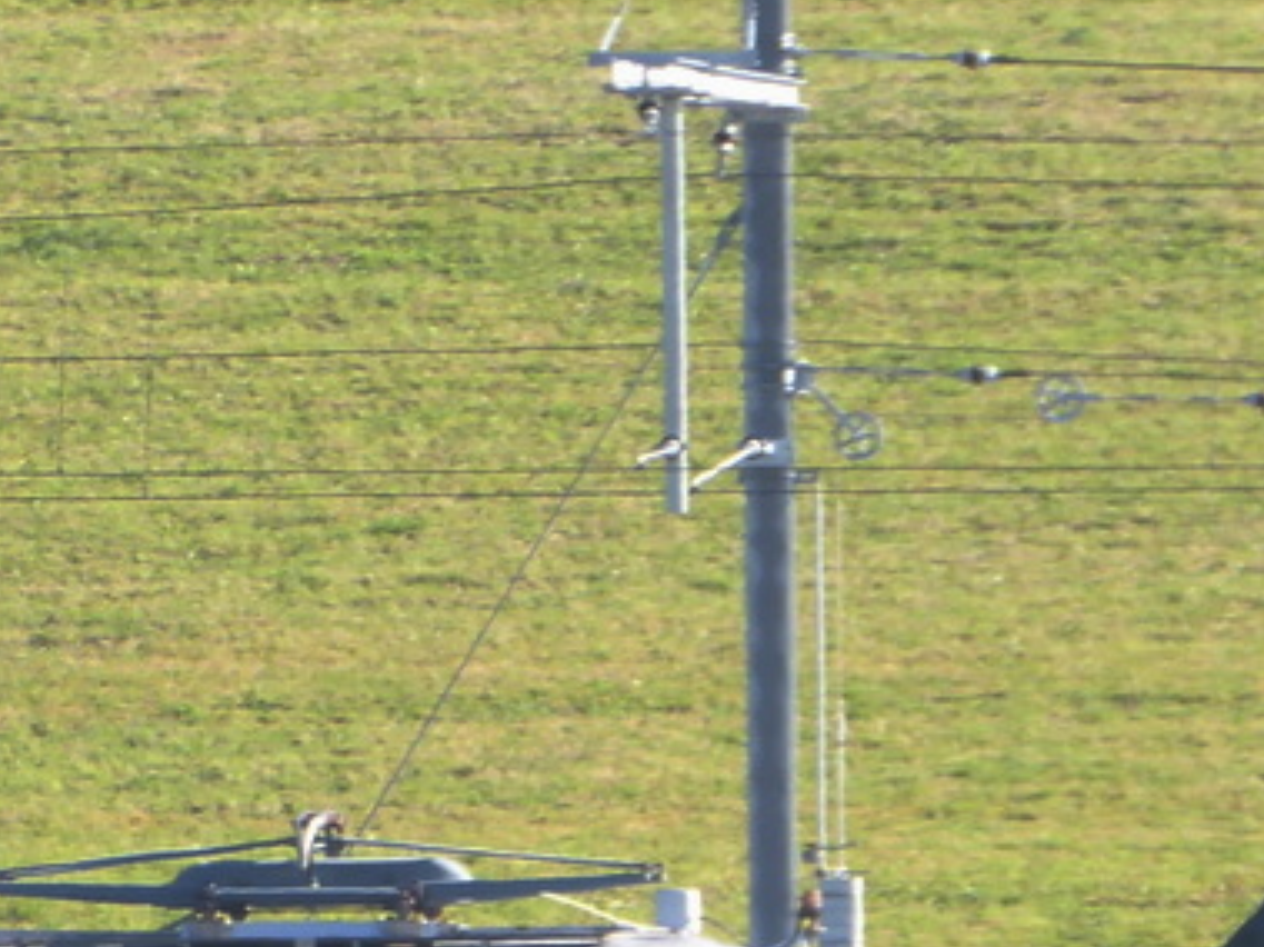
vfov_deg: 0.9
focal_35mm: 1636
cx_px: -650
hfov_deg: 1.2
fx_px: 59719
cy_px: 1207
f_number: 6
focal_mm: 83.4
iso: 125
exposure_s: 1/100
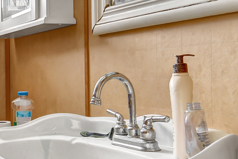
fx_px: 357
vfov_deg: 25.0
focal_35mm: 54
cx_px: -41
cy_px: 62
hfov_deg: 31.5
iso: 200
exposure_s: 1/40
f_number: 3.5
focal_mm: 10
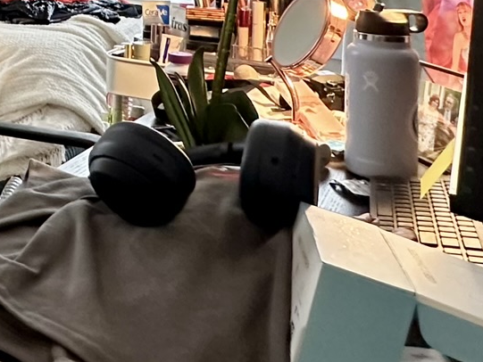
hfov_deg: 29.0
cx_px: -154
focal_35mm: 53
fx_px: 740
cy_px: -94
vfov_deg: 24.4
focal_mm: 2.22
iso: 400
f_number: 2.2
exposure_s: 1/60
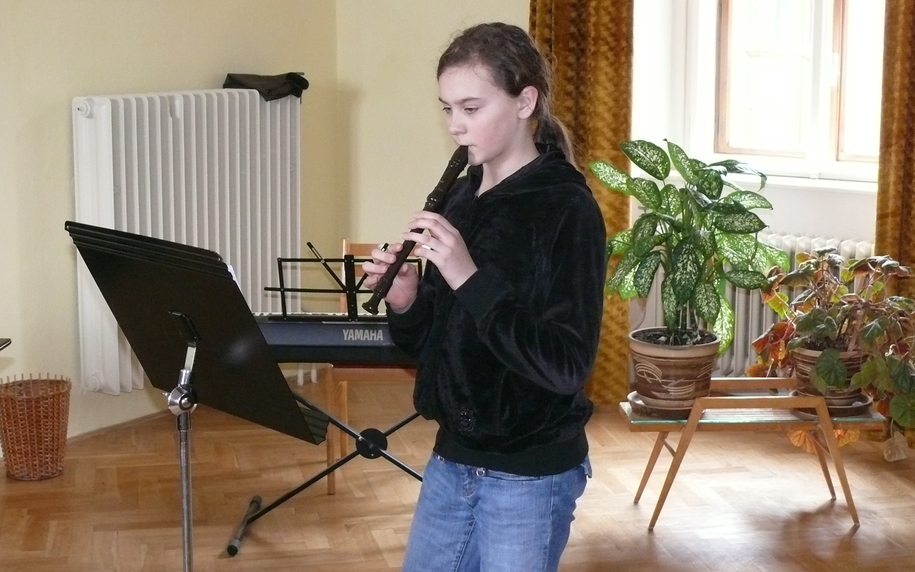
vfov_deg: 20.0
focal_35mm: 65
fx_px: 1621
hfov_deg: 31.5
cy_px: 242
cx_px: 458
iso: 400
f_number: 3.2
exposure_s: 1/30
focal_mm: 10.2
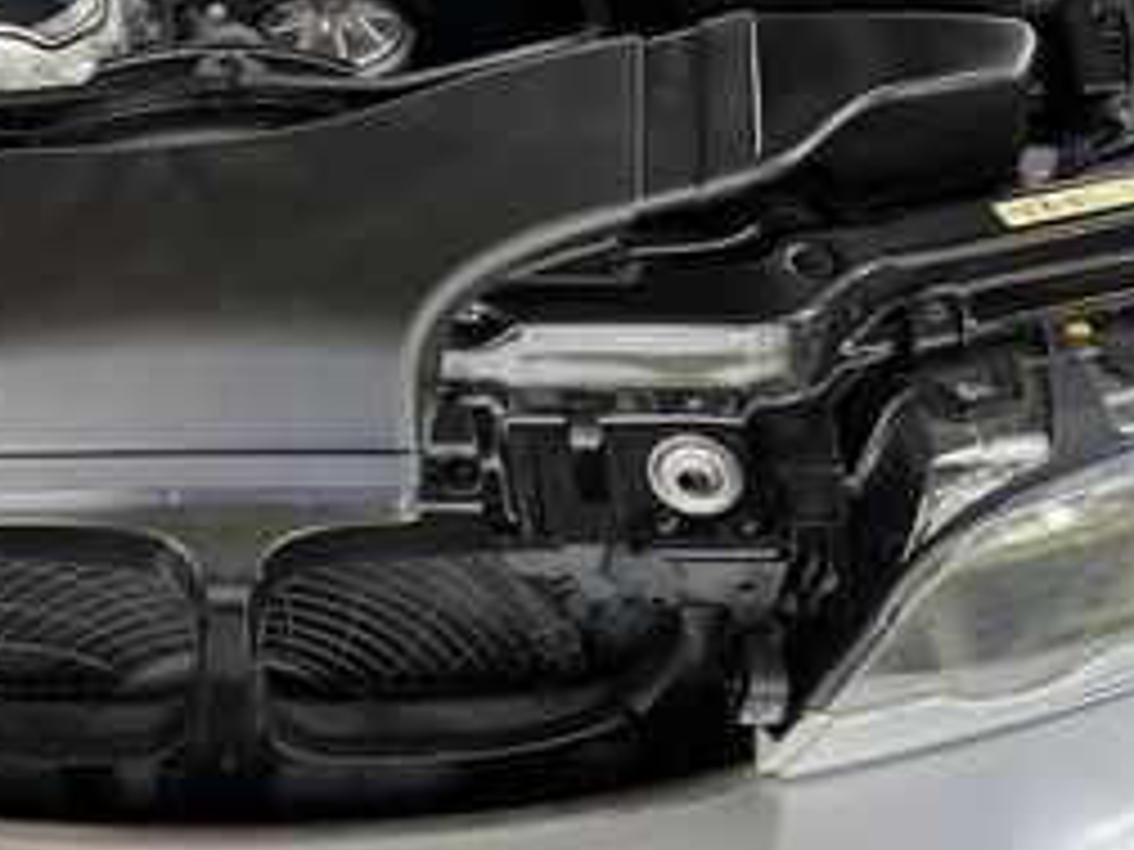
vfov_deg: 22.0
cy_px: 202
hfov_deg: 28.7
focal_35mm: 66
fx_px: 2162
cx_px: 220
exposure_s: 1/188
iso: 40
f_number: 1.5
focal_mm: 5.7
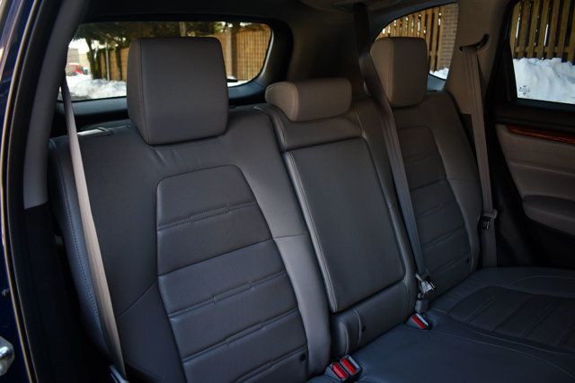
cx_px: 288
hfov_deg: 67.4
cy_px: 192
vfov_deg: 48.0
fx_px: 431
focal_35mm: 27
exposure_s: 1/250
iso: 500
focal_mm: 18
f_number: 3.5
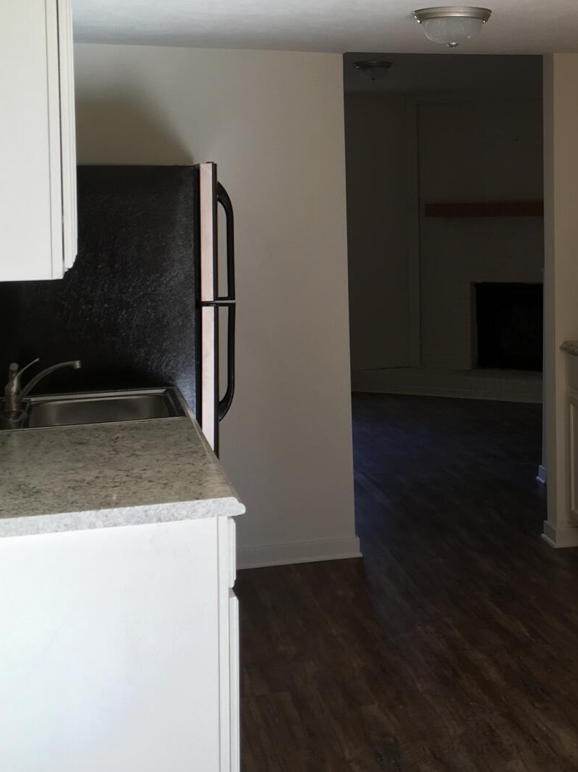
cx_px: 487
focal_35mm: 55
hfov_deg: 25.9
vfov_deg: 34.5
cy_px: 244
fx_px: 1225
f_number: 2.2
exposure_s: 1/40
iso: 25
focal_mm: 4.15
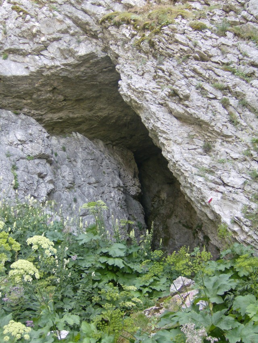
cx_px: 129
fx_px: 357
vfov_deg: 51.3
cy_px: 172
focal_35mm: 36
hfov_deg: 39.7
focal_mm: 6
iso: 100
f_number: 2.8
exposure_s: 1/76.5
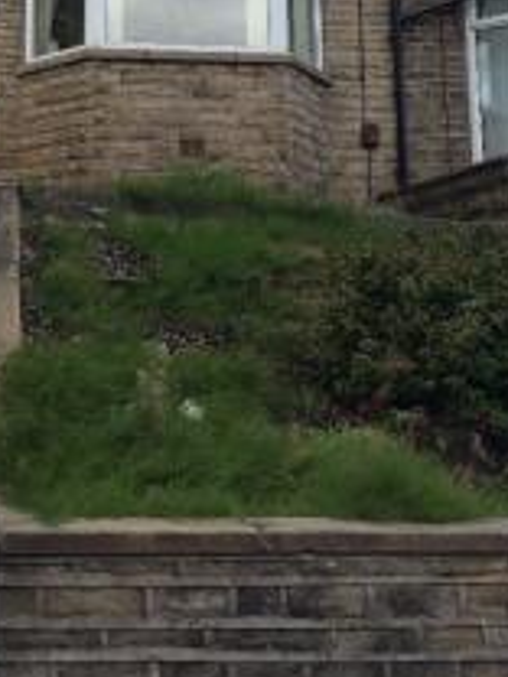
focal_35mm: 61
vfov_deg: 30.4
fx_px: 1194
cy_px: 80
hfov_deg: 23.5
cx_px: 72
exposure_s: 1/651
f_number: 2.2
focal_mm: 4.15
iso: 32
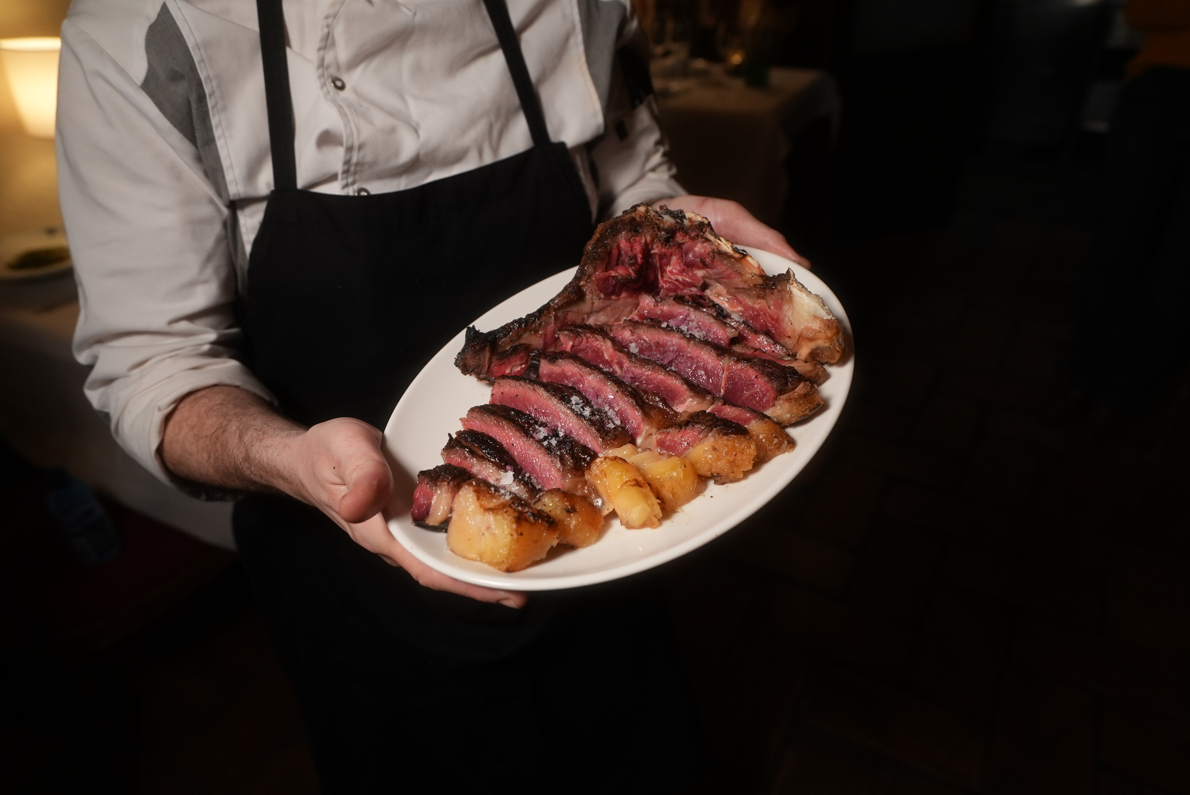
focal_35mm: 24
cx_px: 595
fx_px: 794
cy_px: 398
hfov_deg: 73.7
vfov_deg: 53.2
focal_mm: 24
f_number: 4
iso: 2000
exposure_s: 1/500
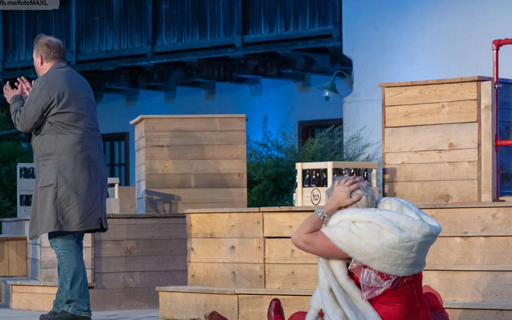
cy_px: 180
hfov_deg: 16.5
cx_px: 316
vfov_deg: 10.4
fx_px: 1758
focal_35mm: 126
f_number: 3.8
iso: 1250
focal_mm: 60
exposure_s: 1/250
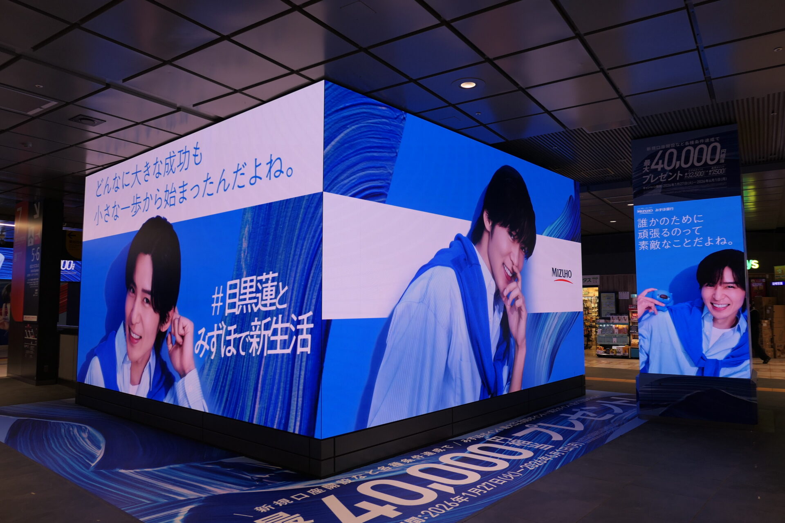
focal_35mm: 24
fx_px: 523
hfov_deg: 73.7
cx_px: 392
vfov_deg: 53.1
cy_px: 262
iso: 125
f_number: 2.8
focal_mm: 8.8
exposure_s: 1/125
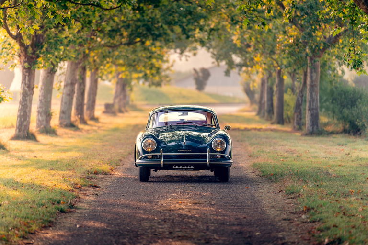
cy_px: 122
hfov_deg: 10.3
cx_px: 184
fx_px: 2044
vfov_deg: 6.9
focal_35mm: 200
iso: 200
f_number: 2.8
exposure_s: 1/400
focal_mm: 200
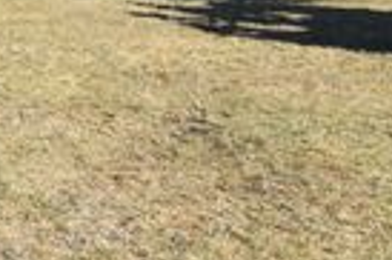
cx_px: -240
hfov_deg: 19.4
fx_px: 954
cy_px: -101
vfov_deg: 14.7
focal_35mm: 88
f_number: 9
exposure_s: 1/320
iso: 200
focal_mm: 17
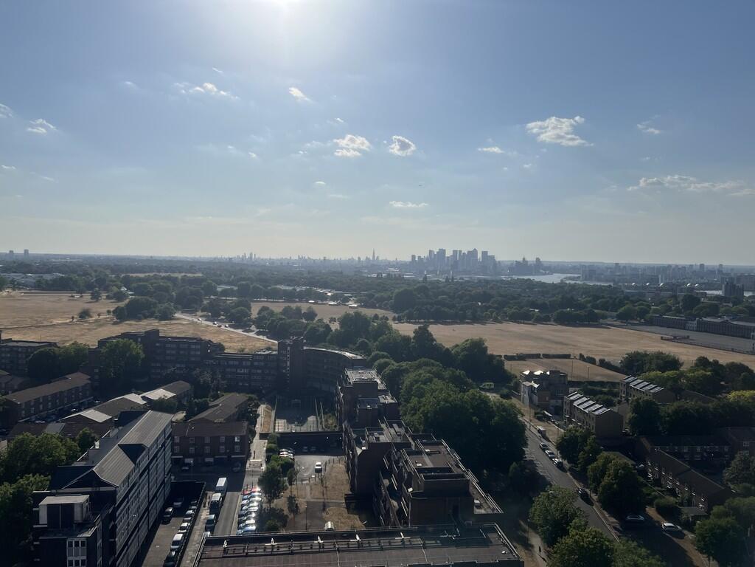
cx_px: 378
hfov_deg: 67.3
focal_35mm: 26
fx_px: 567
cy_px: 284
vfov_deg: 53.1
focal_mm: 5.7
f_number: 1.5
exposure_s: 1/14286
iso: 50
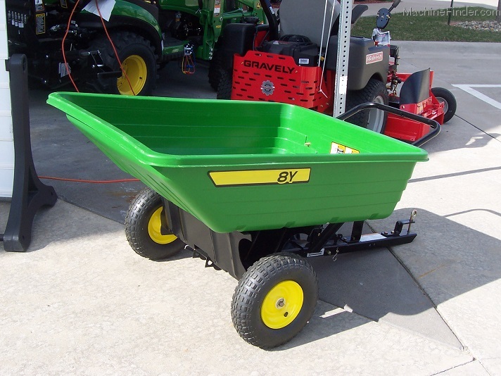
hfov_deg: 41.2
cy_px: 188
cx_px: 250
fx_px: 666
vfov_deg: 31.5
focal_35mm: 46
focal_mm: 7
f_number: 5.6
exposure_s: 1/250
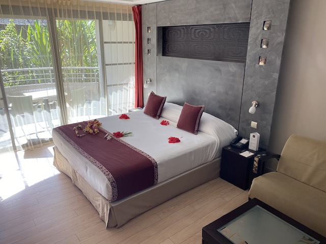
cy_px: 122
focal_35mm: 26
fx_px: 245
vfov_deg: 53.1
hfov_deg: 67.3
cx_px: 163
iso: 32
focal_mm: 4.25
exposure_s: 1/140
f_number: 1.8
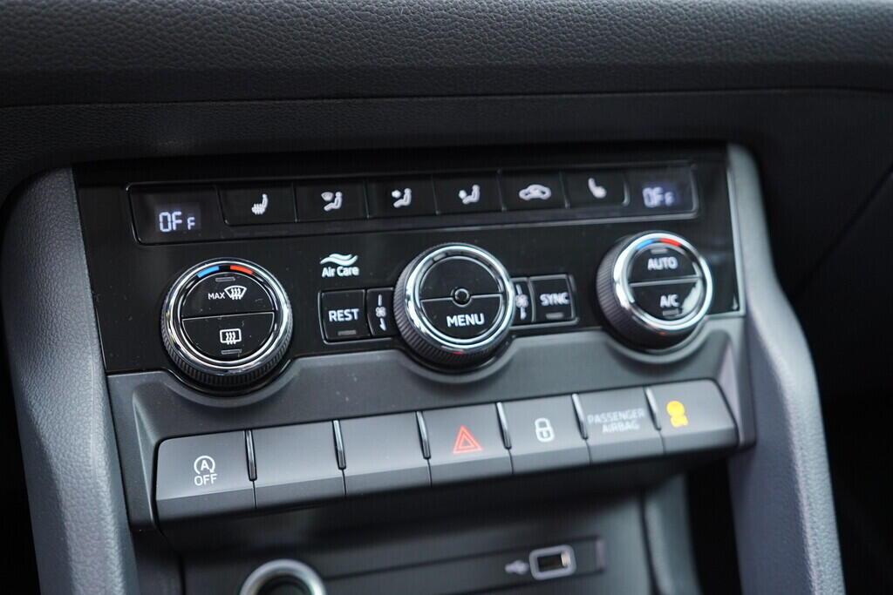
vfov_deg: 36.9
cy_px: 298
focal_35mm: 36
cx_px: 446
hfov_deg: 53.1
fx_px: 893
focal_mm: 24
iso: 640
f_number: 2.8
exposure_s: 1/40
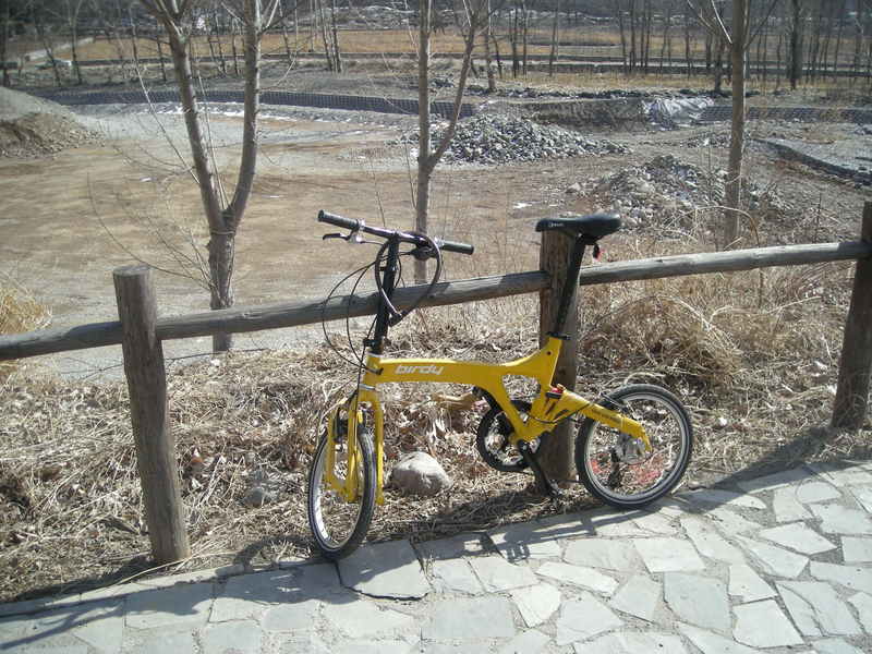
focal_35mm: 35
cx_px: 436
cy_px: 327
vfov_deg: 40.7
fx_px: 882
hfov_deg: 52.6
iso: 50
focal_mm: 5.7
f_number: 5.7
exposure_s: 1/130
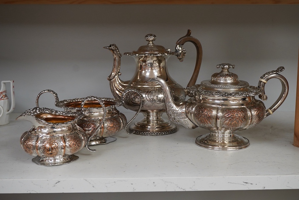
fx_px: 374
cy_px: 100
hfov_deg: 43.6
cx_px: 150
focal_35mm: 45
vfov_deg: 29.9
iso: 1250
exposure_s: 1/125
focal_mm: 30
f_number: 9
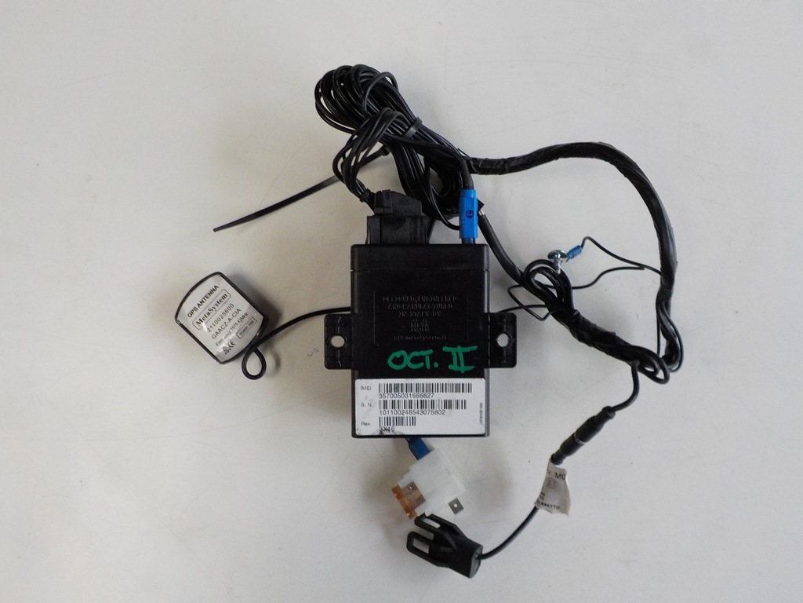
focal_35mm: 30
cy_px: 302
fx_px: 696
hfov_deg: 60.0
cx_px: 402
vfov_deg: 46.8
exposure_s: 1/30
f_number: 3.3
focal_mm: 4.1
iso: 320
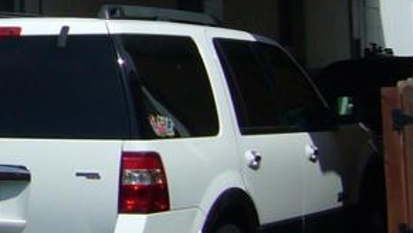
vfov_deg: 8.9
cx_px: -190
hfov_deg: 15.0
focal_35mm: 134
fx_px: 1468
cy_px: -84
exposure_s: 1/800
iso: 100
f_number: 5.6
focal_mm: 5.8
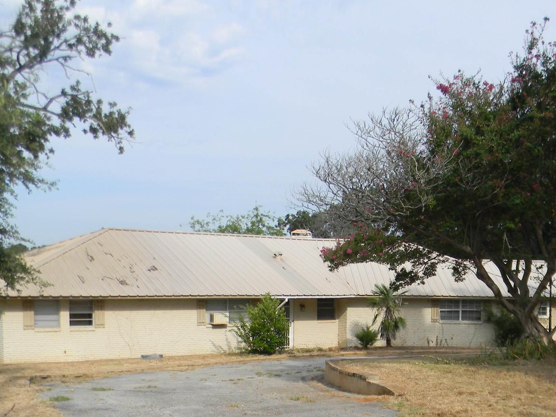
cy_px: 341
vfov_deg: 28.4
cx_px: 374
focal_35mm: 50
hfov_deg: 37.7
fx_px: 803
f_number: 7
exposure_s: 1/217
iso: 80
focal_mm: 5
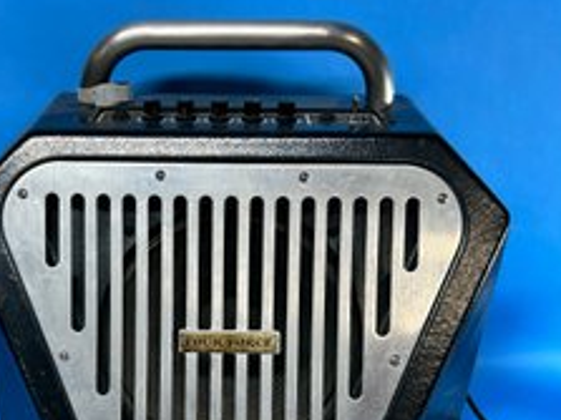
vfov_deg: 35.2
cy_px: 313
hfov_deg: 46.5
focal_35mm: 40
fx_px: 648
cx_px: 215
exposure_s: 1/120
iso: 100
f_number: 1.5
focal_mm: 5.7
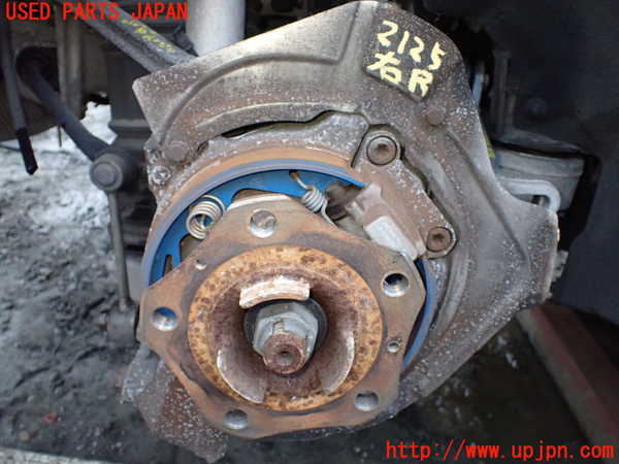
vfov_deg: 46.8
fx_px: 536
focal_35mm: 30
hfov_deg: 60.0
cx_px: 310
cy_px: 232
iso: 800
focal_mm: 5.4
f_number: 2.3
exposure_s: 1/60
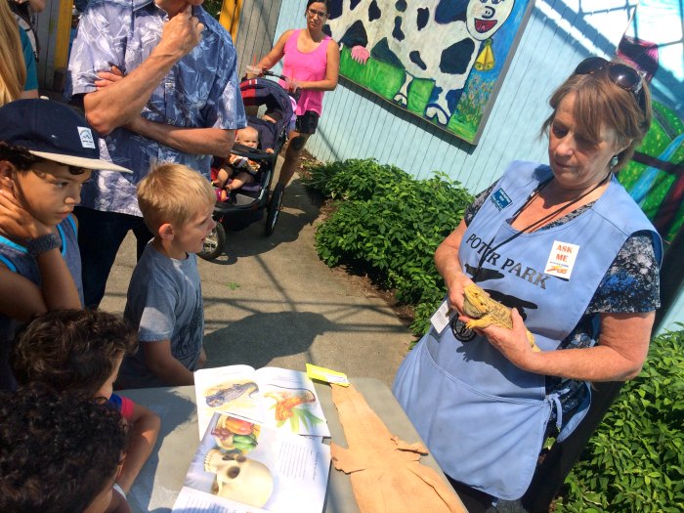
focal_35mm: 29
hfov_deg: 61.7
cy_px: 256
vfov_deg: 48.2
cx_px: 342
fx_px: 573
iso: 32
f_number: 2.2
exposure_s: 1/533
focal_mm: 4.15
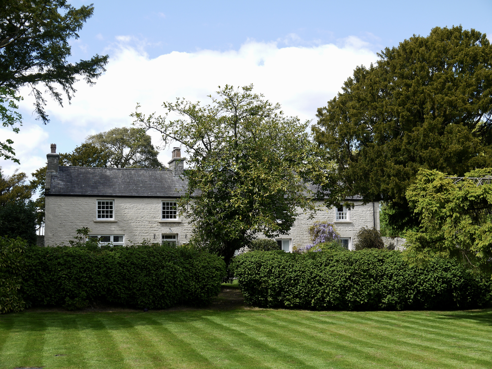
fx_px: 654
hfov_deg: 41.2
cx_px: 246
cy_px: 184
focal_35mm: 46
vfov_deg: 31.5
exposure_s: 1/250
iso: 100
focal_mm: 23
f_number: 6.3
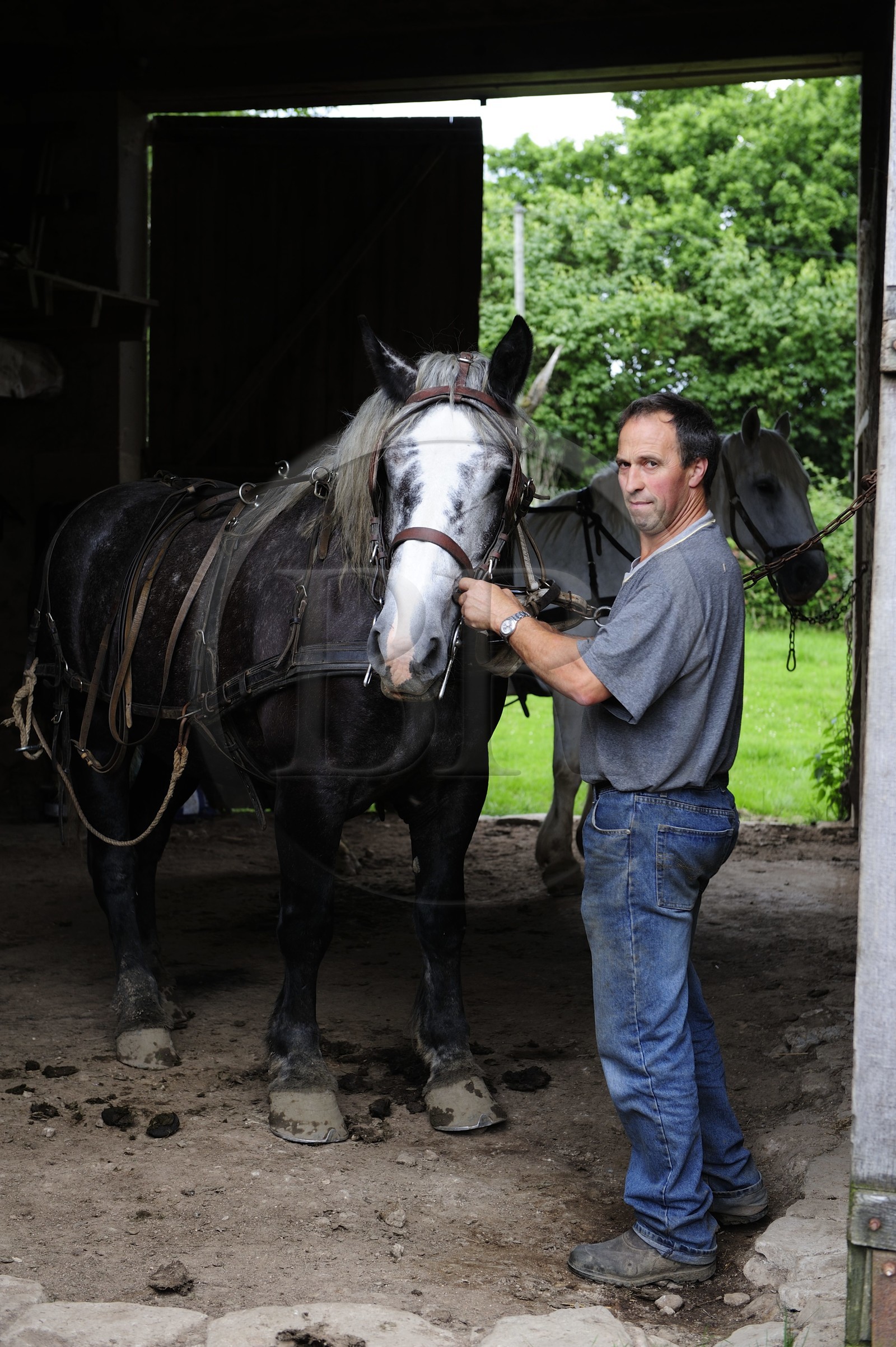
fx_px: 2056
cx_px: 448
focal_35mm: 55
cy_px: 674
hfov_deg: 24.6
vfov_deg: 36.3
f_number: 4
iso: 200
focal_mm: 55
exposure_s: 1/160
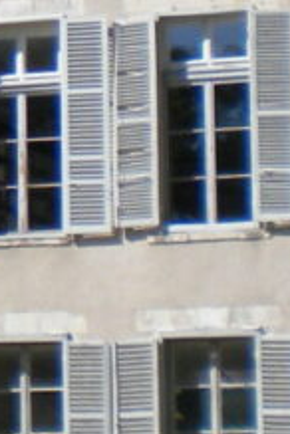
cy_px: -226
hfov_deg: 5.2
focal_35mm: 255
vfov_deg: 7.9
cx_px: -377
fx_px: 3081
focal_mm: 6.3
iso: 80
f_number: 4.6
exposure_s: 1/646
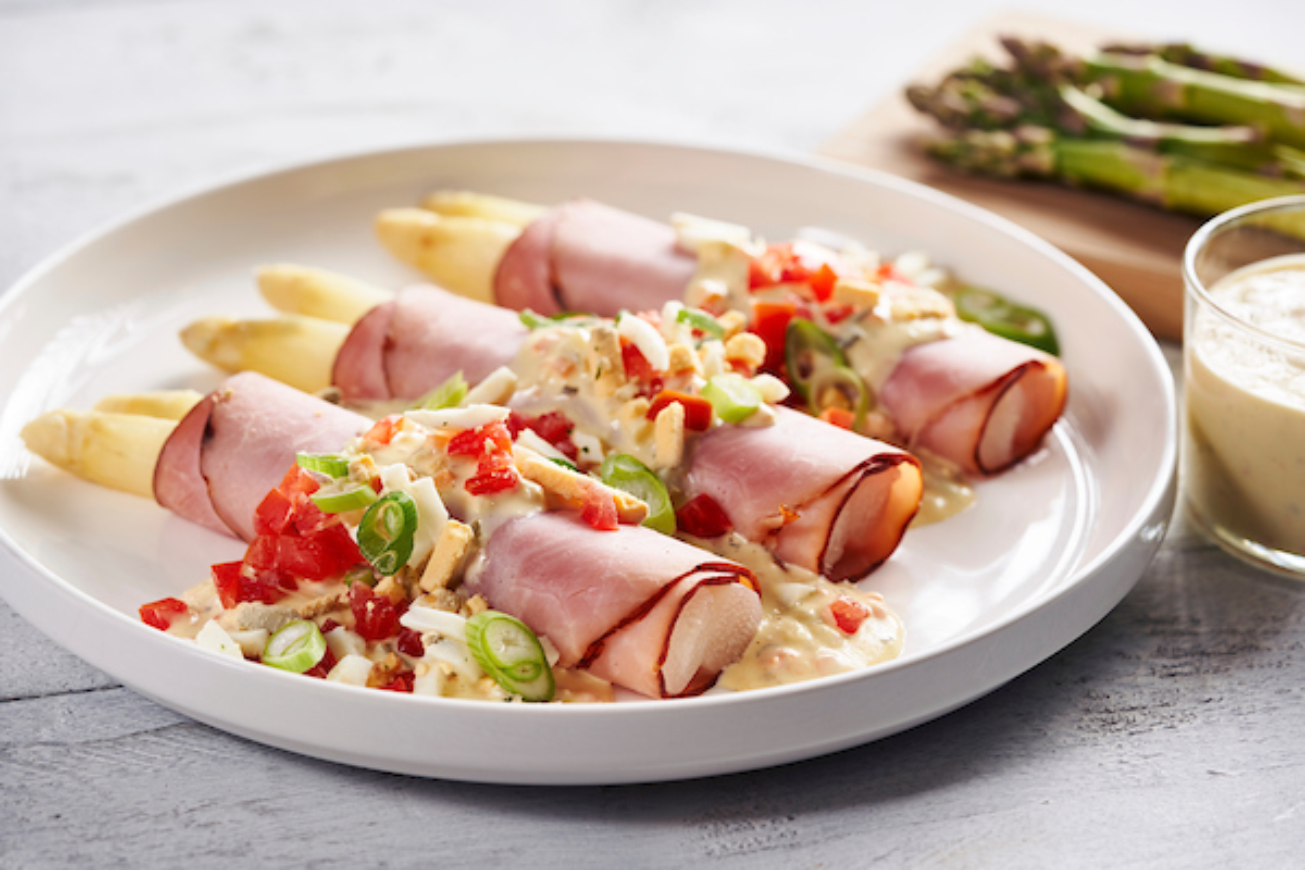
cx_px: 652
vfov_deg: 15.2
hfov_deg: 22.6
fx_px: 3262
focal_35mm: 90
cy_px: 435
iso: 100
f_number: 5.6
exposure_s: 1/125
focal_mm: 90
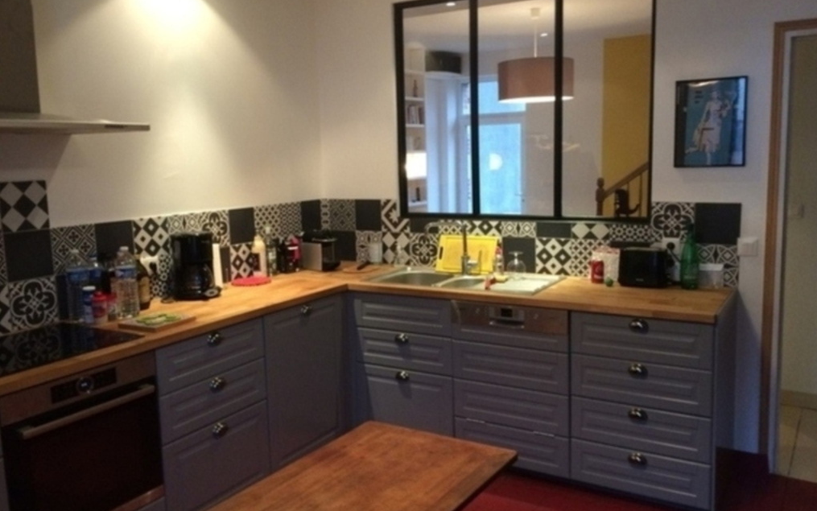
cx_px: 411
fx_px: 690
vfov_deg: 40.6
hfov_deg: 61.2
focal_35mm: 31
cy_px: 243
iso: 200
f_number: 2.2
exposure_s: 1/33
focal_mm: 4.15
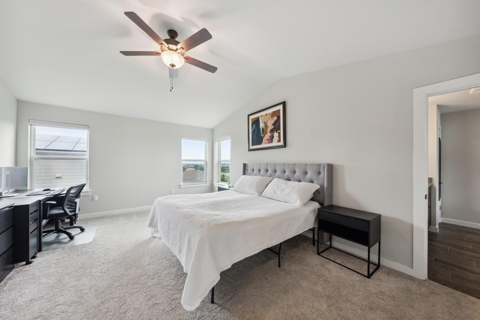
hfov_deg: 112.6
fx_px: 160
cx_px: 240
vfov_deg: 90.0
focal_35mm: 12
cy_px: 160
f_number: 8
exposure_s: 1/20
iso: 500
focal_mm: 12
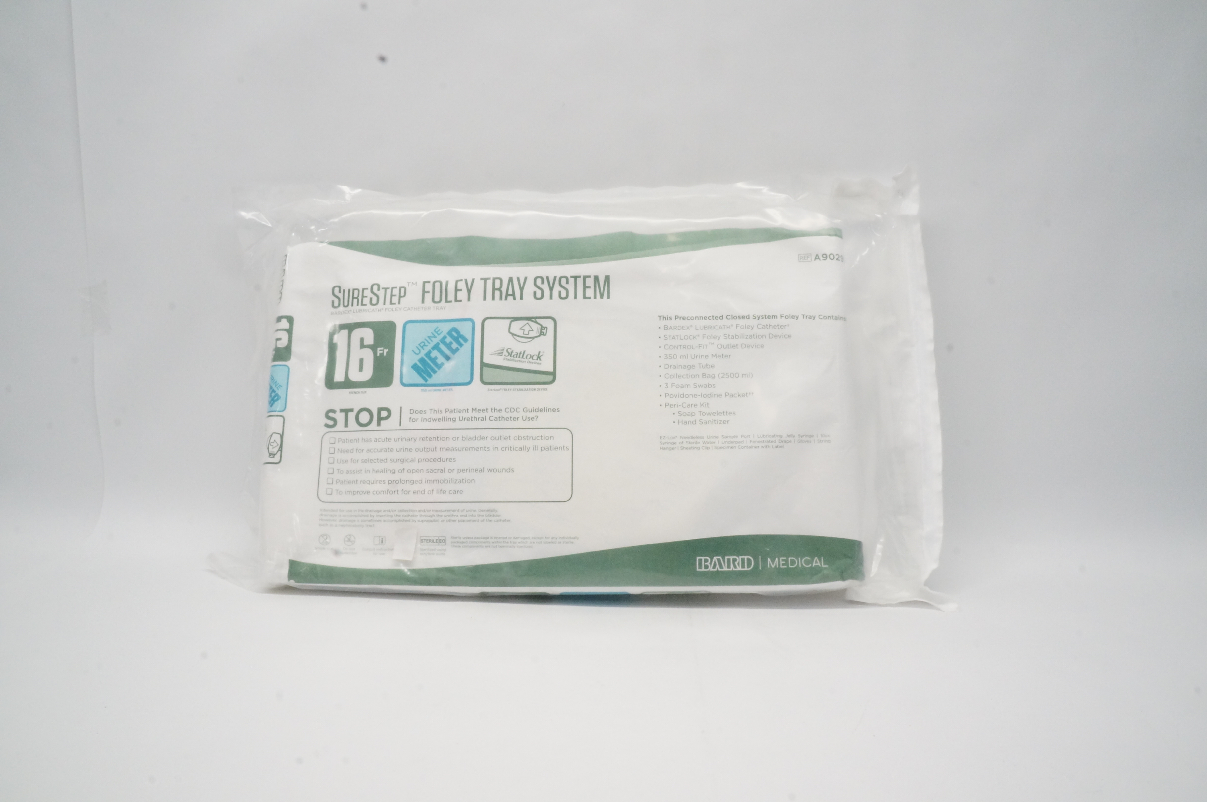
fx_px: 904
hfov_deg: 67.4
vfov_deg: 47.8
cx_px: 604
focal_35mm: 27
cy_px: 401
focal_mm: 18
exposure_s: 1/15
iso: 1600
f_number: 22
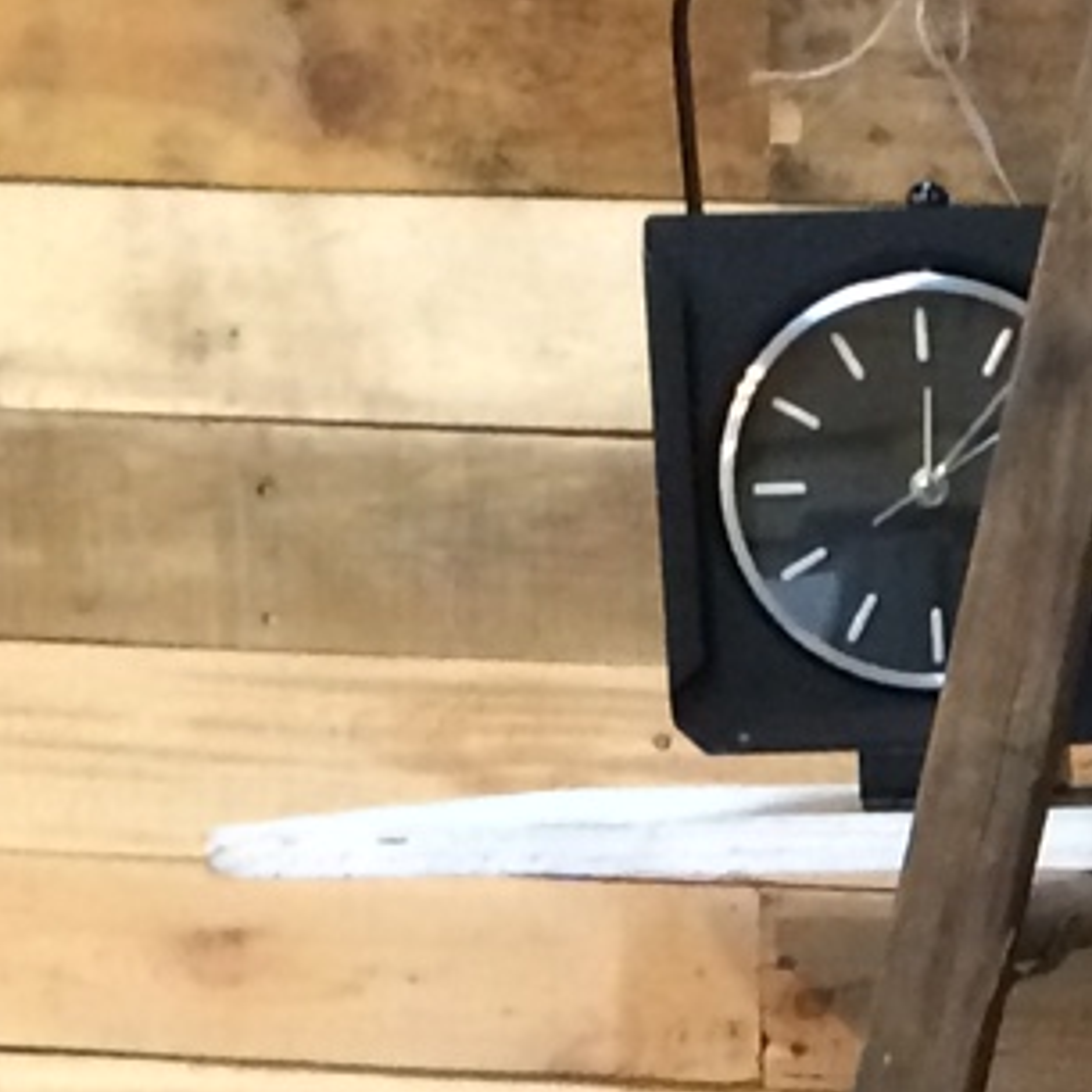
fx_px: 6139
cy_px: 1586
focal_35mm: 172
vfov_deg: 9.9
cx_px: 1858
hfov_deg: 9.7
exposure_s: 1/30
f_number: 2.2
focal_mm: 4.15
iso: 200
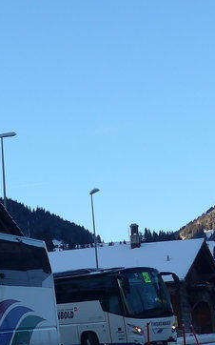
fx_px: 957
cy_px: 137
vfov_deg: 20.4
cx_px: -164
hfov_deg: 11.9
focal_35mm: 102
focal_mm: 6
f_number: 2.8
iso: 80
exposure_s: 1/500
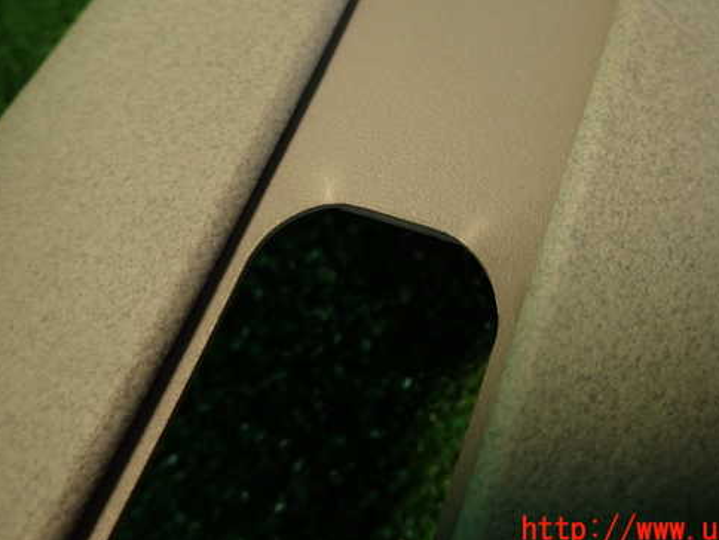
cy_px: 214
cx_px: 411
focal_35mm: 31
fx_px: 644
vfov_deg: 45.2
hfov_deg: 58.1
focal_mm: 4.5
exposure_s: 1/60
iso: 200
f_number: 2
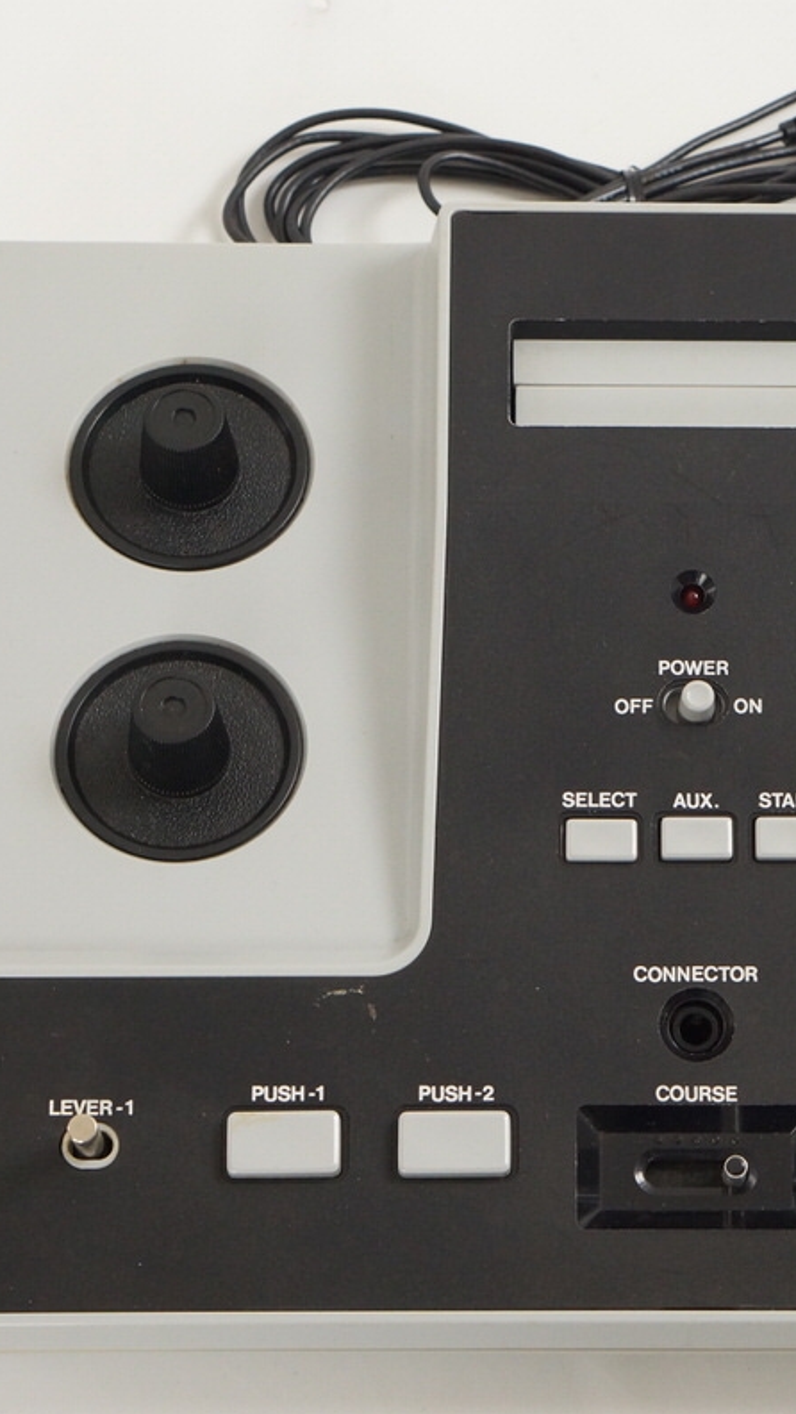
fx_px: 4461
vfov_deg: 18.0
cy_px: 711
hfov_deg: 10.2
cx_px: 691
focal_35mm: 119
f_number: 6.3
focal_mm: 50
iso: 800
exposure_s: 1/80
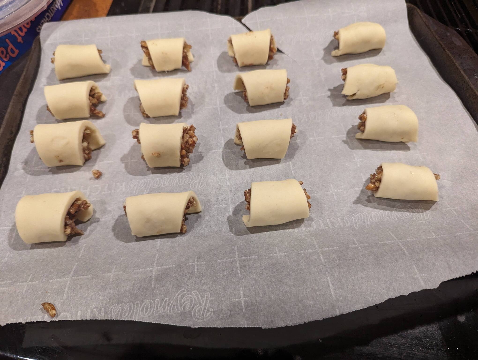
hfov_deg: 71.5
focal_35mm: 24
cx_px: 239
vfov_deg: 56.9
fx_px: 332
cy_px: 180
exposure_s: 1/120
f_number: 1.85
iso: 594
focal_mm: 6.81
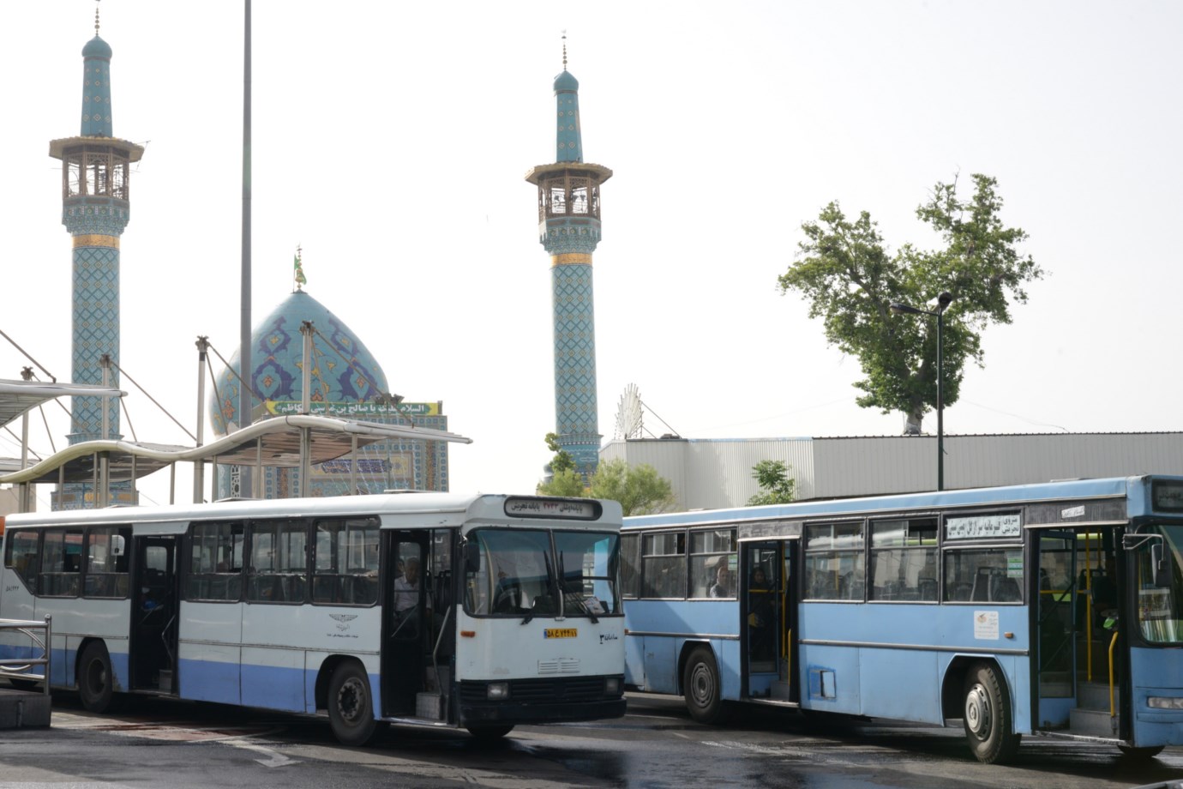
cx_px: 592
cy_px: 394
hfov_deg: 41.1
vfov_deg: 28.1
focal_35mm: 48
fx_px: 1577
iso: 1250
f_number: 13
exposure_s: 1/640
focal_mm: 48
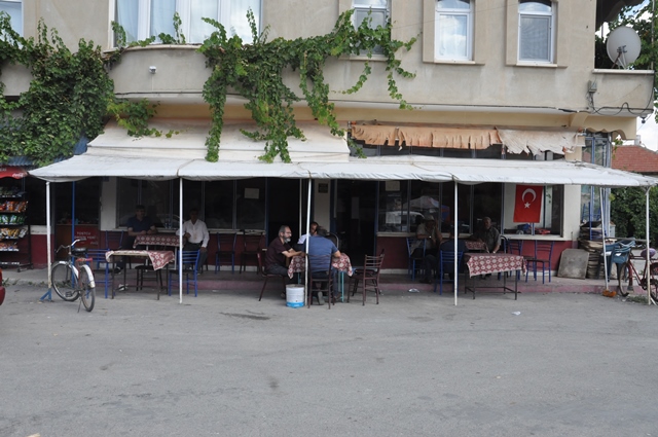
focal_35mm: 33
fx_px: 602
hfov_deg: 57.3
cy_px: 218
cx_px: 329
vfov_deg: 39.9
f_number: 11
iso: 800
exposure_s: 1/500
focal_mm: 22
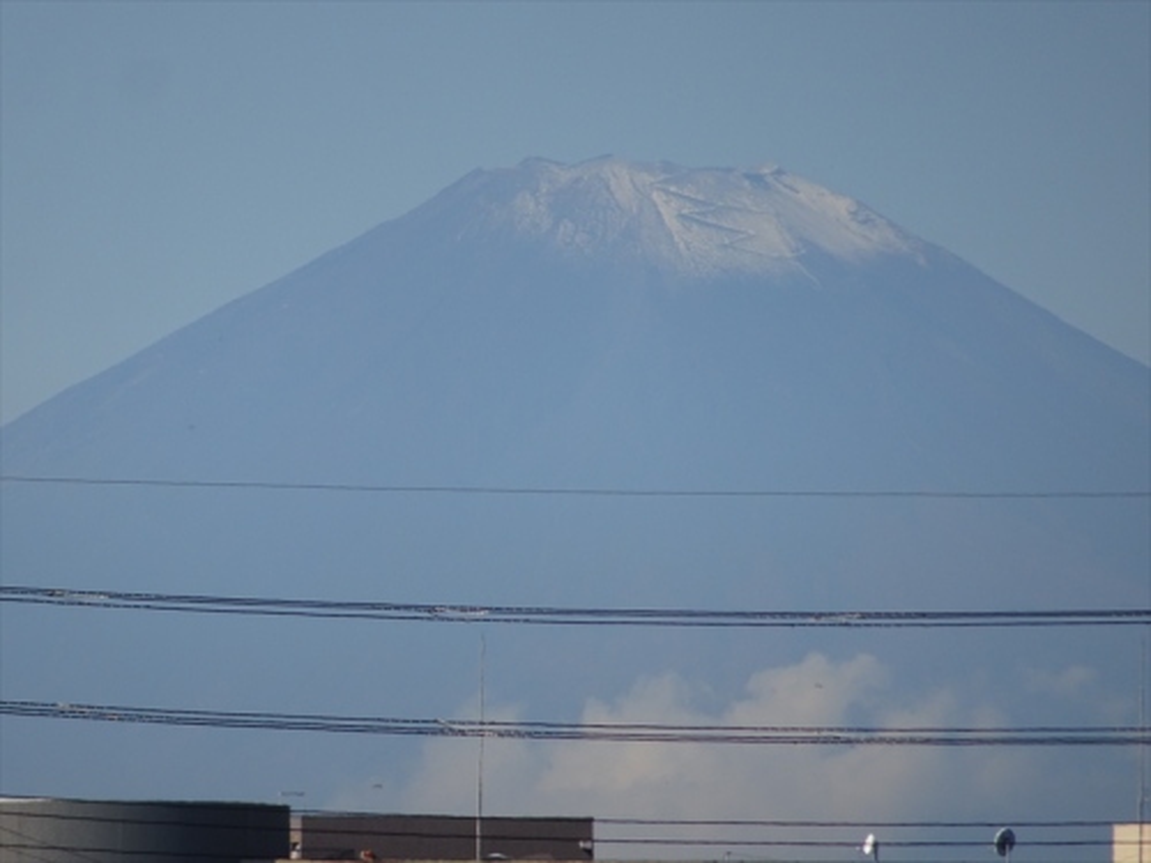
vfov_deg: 2.1
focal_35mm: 720
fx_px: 23940
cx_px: 576
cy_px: 432
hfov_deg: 2.8
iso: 80
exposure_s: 1/500
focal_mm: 123
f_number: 6.4
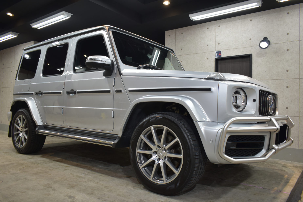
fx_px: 227
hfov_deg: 67.4
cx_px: 152
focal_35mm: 27
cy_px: 101
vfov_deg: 47.9
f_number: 3.5
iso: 400
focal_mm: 18
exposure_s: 1/125
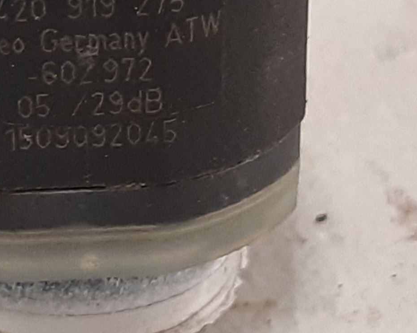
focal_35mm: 56
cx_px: 97
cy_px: 26
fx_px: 691
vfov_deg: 26.1
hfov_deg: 32.8
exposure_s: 1/50
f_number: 1.7
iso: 200
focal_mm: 3.93
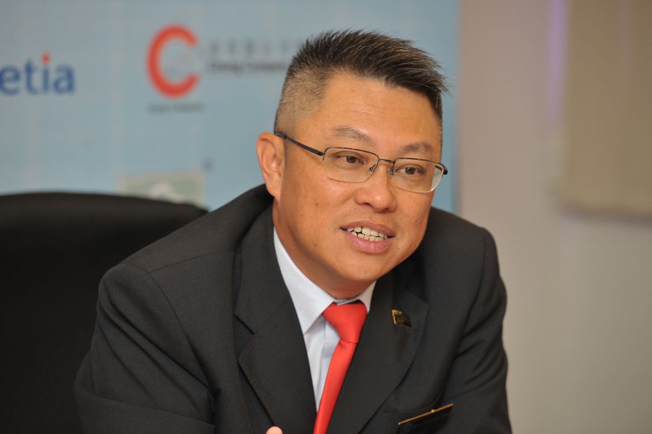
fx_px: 2714
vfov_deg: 9.1
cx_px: 326
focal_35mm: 150
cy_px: 217
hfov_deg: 13.7
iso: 640
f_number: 3.2
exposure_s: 1/125
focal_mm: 150
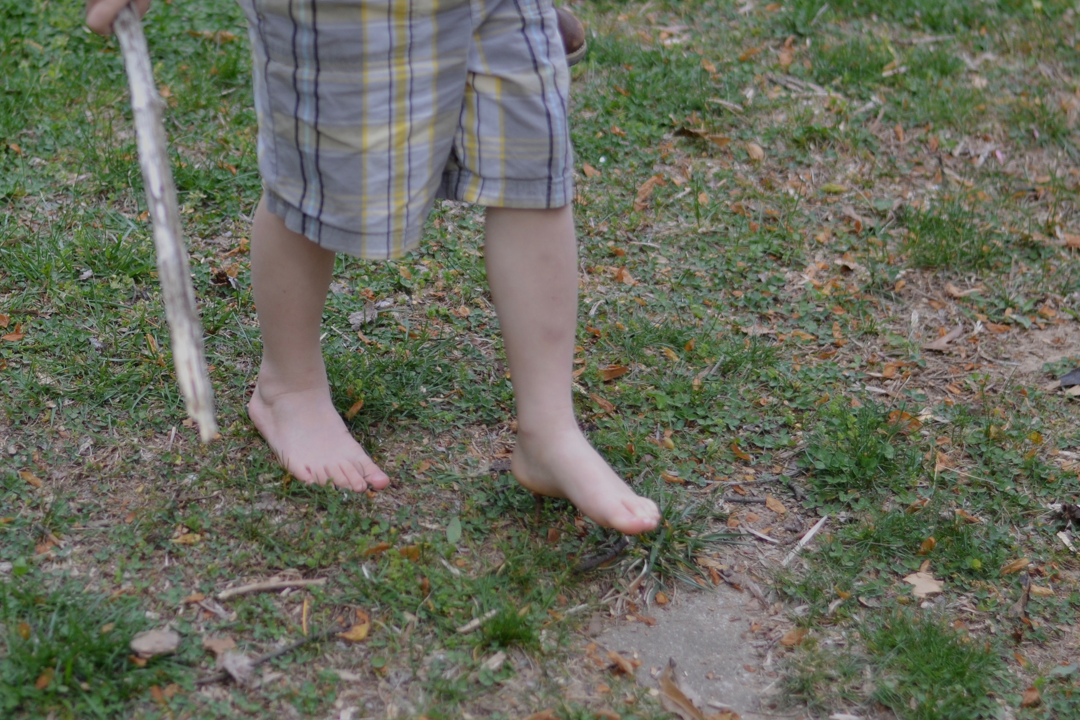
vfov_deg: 12.4
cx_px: 379
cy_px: 193
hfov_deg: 18.5
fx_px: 3300
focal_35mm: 110
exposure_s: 1/1000
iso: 200
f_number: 1.8
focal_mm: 50
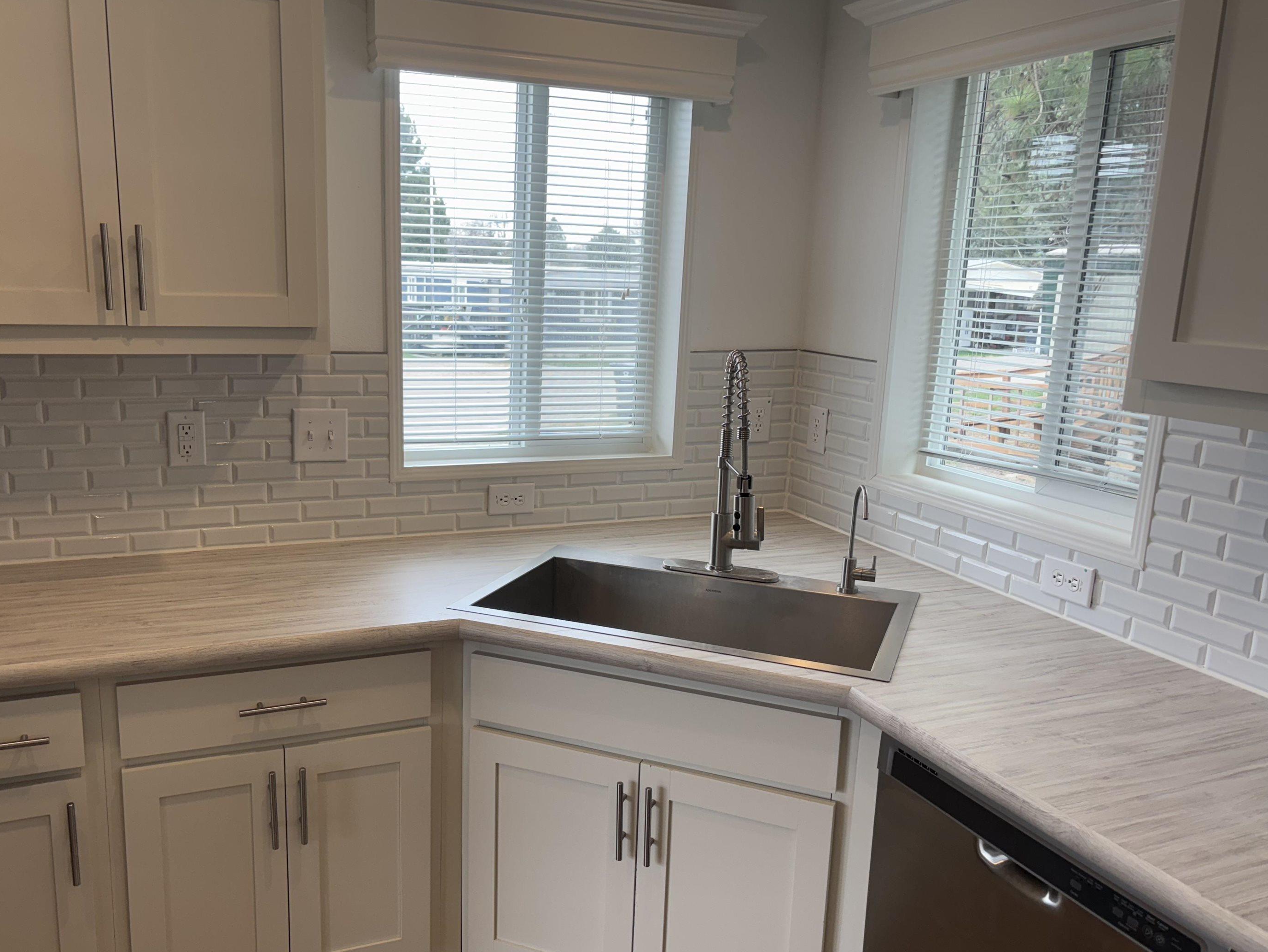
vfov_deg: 48.2
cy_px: 523
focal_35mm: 29
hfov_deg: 61.5
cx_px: 564
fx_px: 1062
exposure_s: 1/130
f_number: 1.6
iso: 40
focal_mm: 5.96
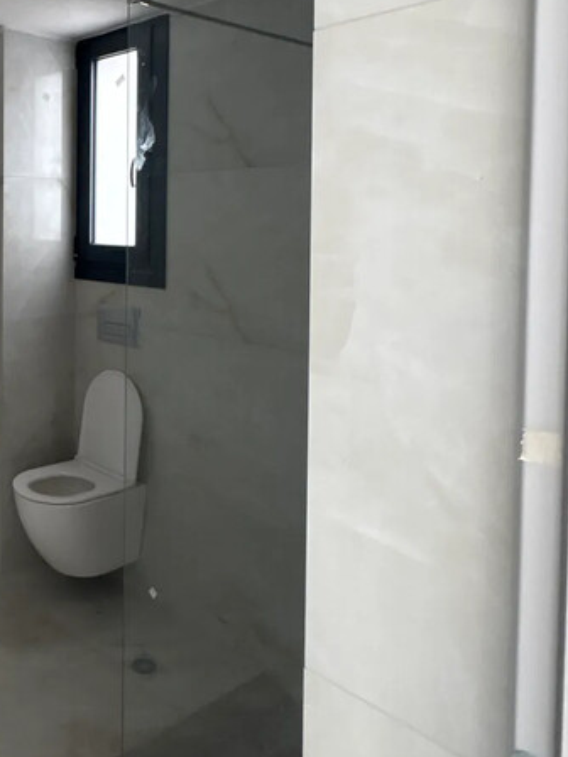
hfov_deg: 40.0
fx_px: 700
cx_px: 29
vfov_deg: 55.5
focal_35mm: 32
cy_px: 245
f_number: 2.2
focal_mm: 2.22
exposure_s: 1/60
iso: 500
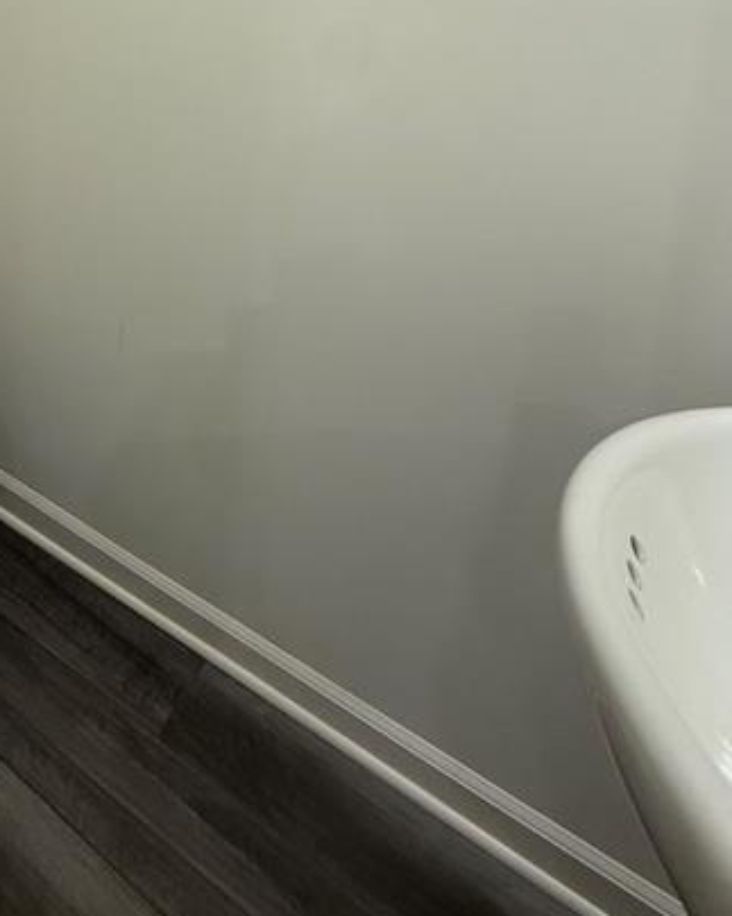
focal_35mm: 26
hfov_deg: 51.1
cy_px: 61
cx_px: 134
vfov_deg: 55.5
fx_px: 704
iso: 250
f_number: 2.2
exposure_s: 1/120
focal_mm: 2.22
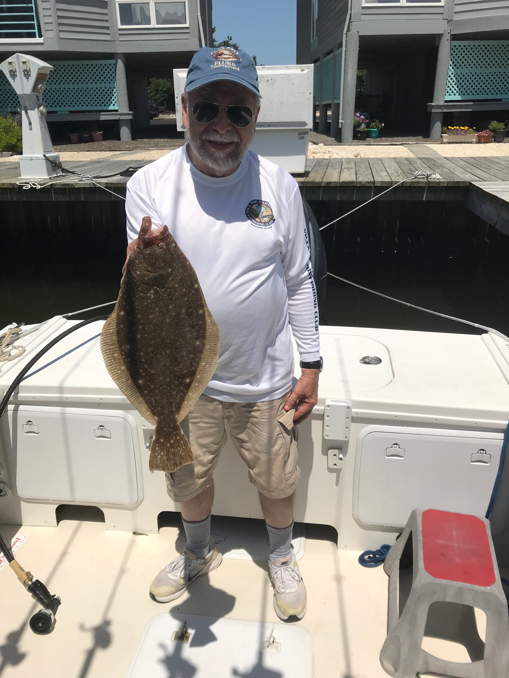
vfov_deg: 63.4
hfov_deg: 49.7
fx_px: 549
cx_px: 254
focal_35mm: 28
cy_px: 339
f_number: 1.8
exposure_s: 1/5988
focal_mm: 3.99
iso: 20
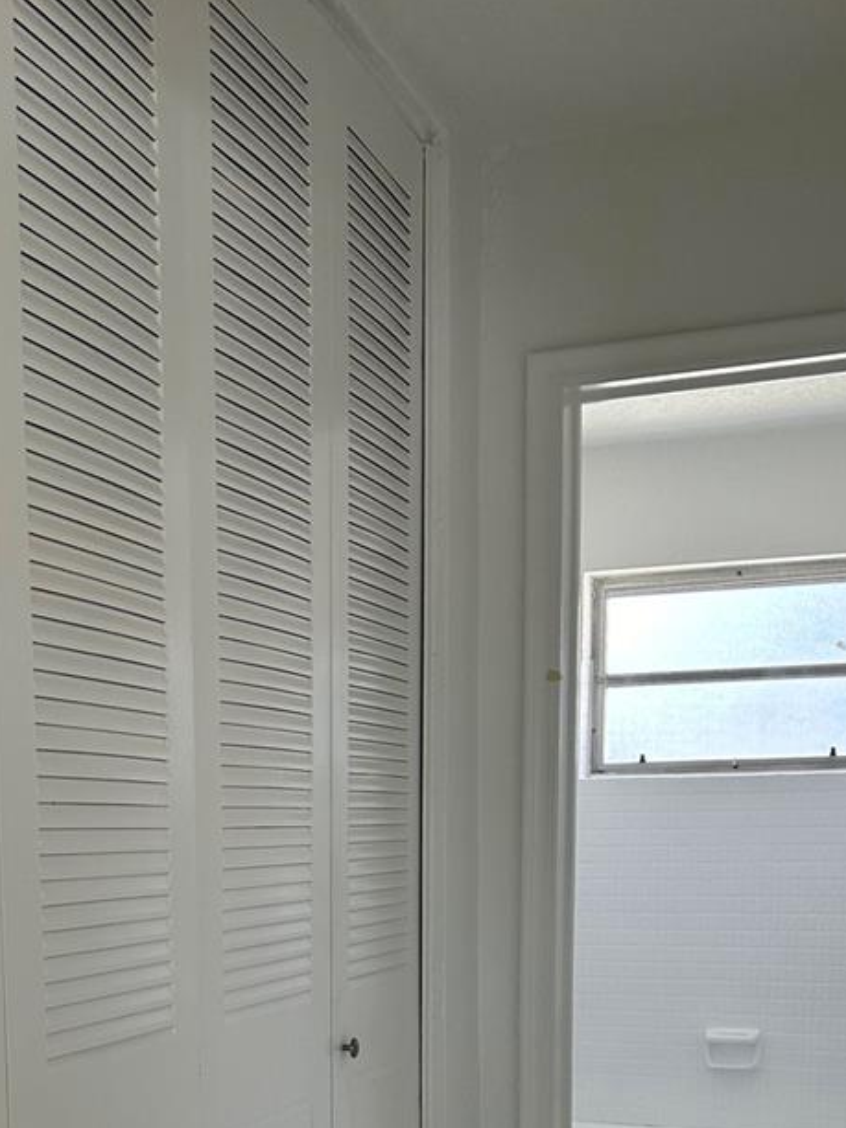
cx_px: 288
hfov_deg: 28.4
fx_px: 1662
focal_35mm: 51
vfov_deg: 35.4
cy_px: 1005
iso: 100
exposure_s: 1/120
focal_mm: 5.7
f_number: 1.5
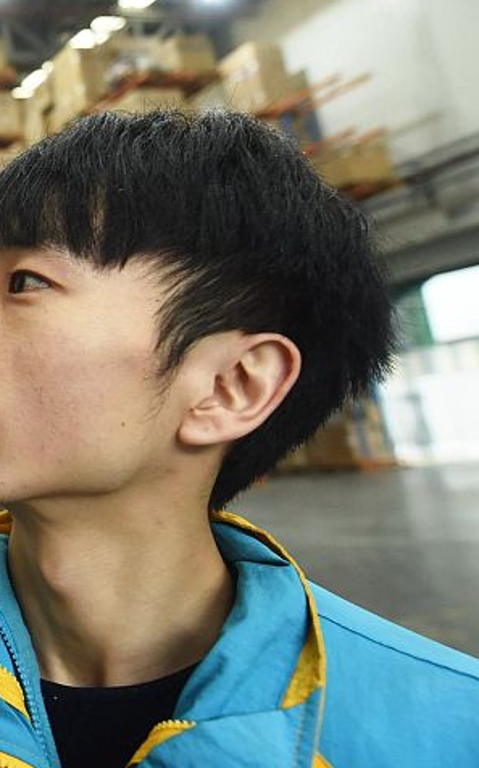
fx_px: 753
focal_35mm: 36
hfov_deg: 24.8
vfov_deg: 53.9
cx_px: -281
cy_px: 343
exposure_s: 1/125
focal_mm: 14
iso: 1600
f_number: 3.2
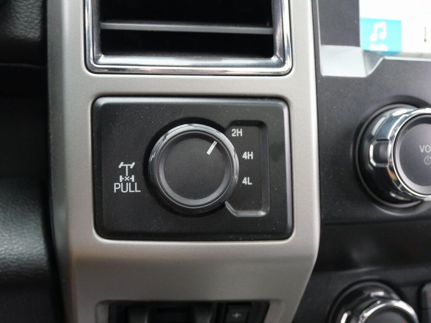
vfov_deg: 41.8
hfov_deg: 54.0
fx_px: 423
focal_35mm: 34
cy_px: 162
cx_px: 216
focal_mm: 17
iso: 2000
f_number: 4
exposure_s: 1/60
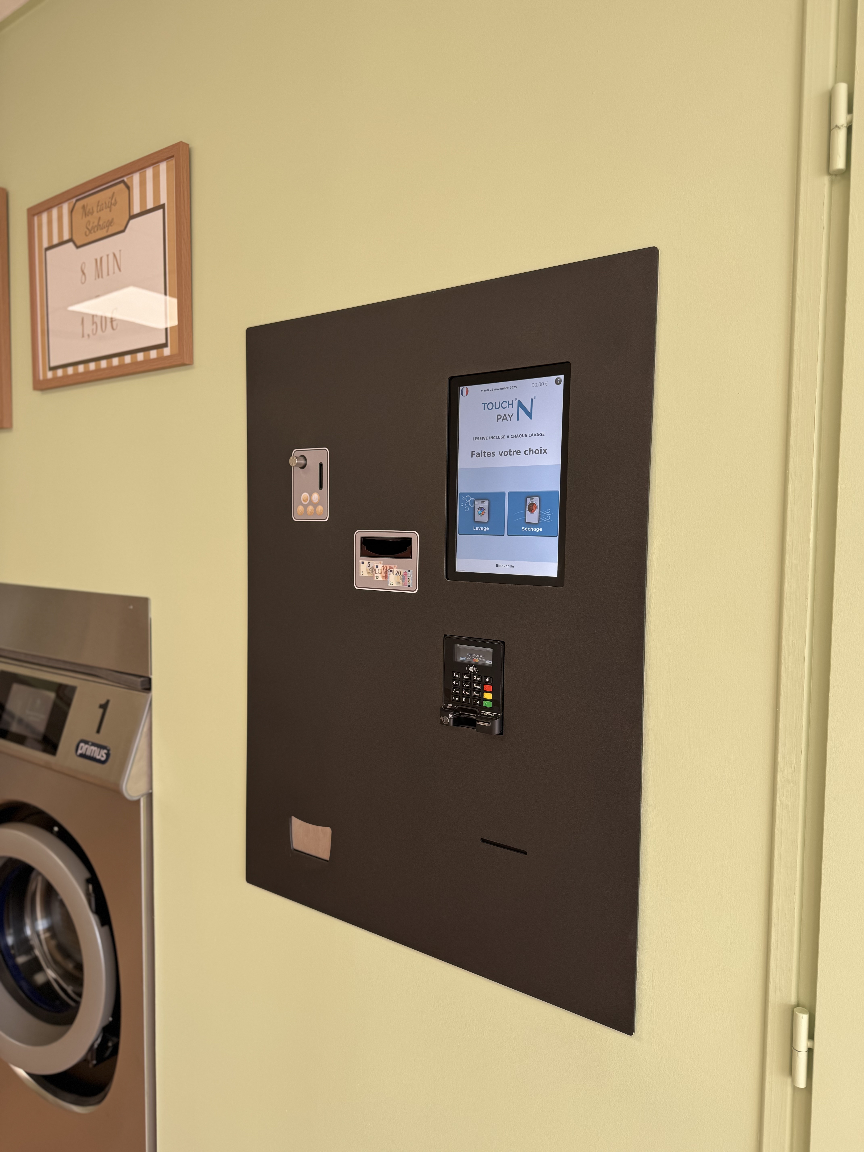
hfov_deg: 56.8
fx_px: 799
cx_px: 432
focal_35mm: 24
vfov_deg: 71.6
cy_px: 576
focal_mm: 6.76
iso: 64
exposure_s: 1/121
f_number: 1.78
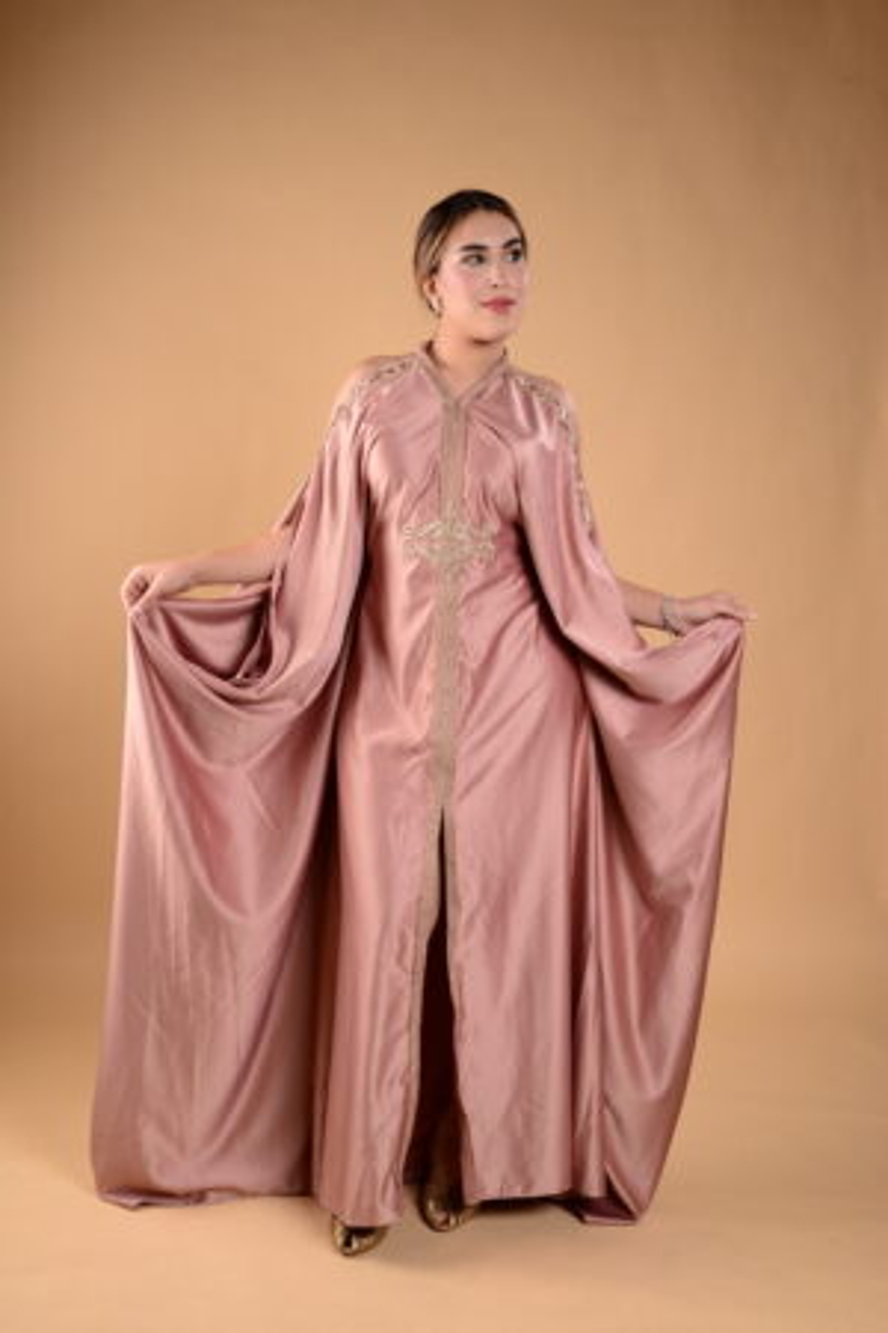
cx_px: 444
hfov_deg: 29.2
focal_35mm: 46
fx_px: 1702
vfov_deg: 42.7
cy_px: 666
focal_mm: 46
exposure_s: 1/125
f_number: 8
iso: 125
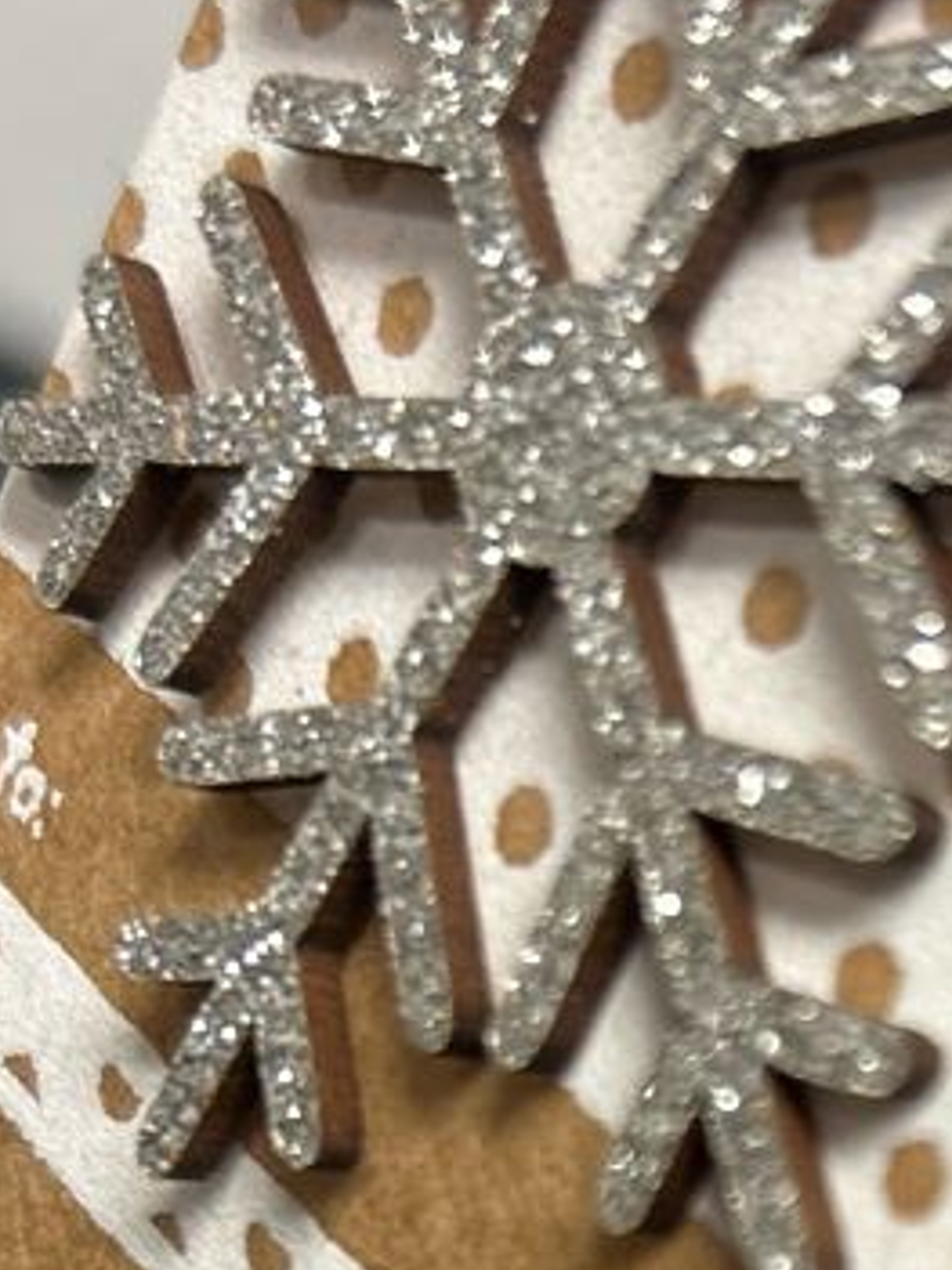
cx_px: 981
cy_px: 1483
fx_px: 3266
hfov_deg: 16.2
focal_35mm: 89
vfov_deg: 20.7
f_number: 1.5
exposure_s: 1/120
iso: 100
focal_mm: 5.7
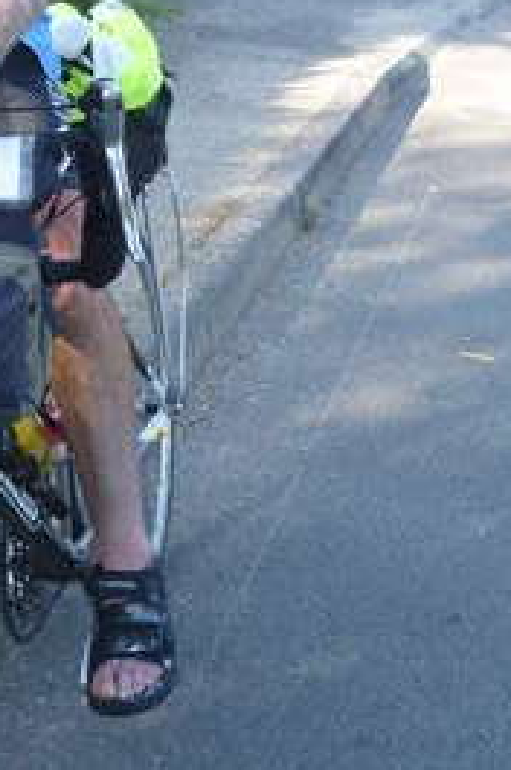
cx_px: -61
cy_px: 137
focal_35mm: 66
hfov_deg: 19.6
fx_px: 1409
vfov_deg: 29.7
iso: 80
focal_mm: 5
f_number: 2.8
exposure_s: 1/160
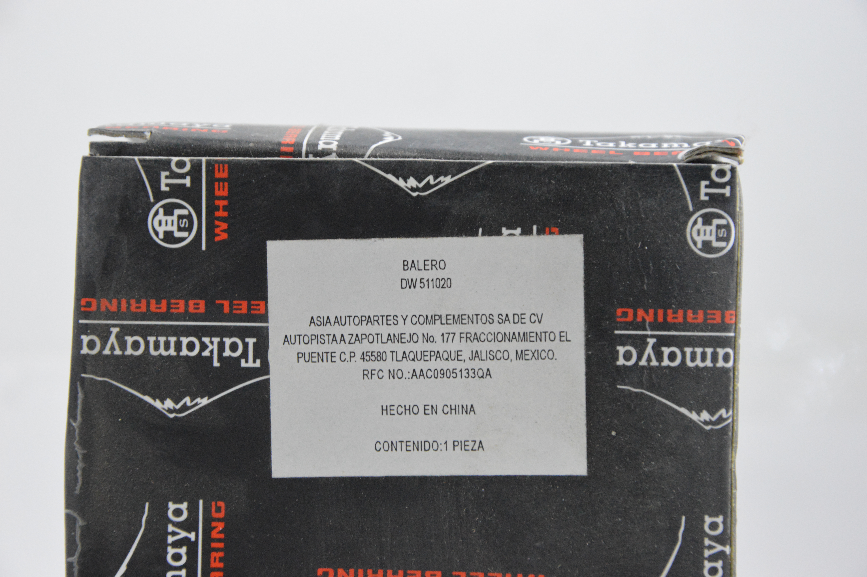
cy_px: 288
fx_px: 3790
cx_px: 434
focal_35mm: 158
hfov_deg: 13.1
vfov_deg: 8.7
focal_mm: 105
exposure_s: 1/100
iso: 3200
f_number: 8
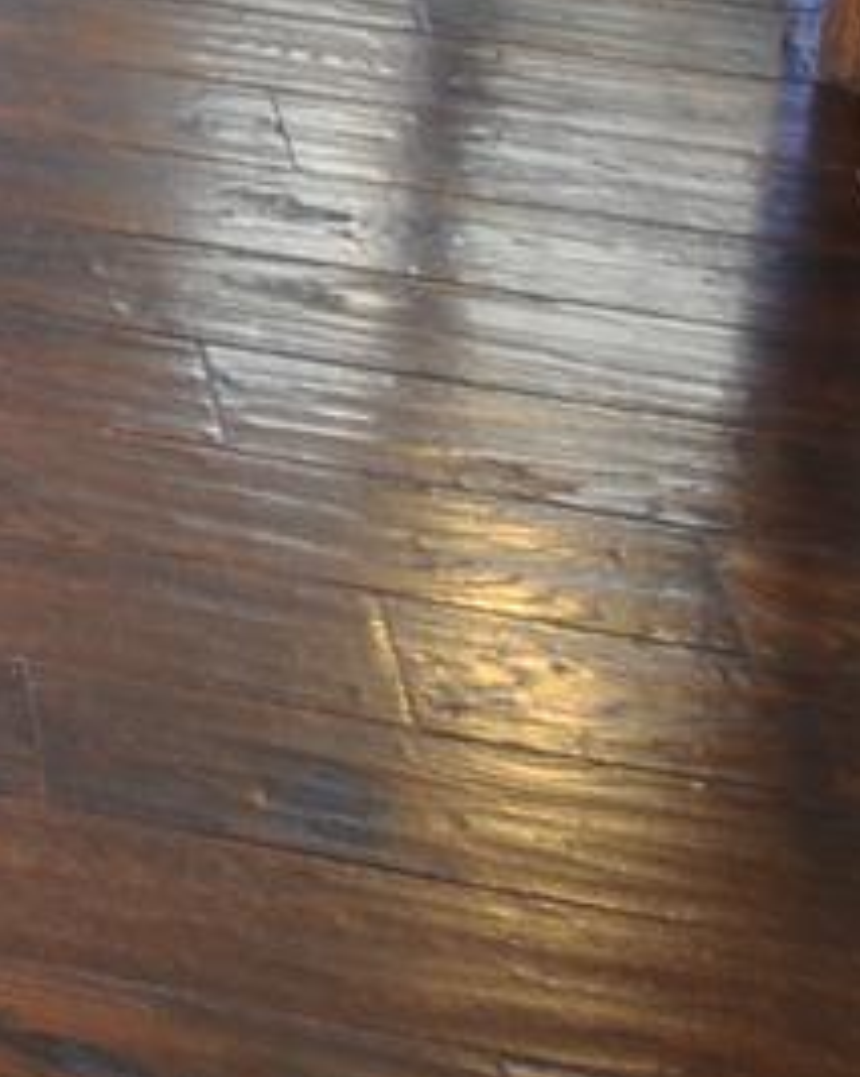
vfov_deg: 14.4
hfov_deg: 10.4
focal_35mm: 108
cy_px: -1154
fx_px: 3442
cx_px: -1700
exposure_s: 1/160
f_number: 3.5
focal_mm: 10
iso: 100
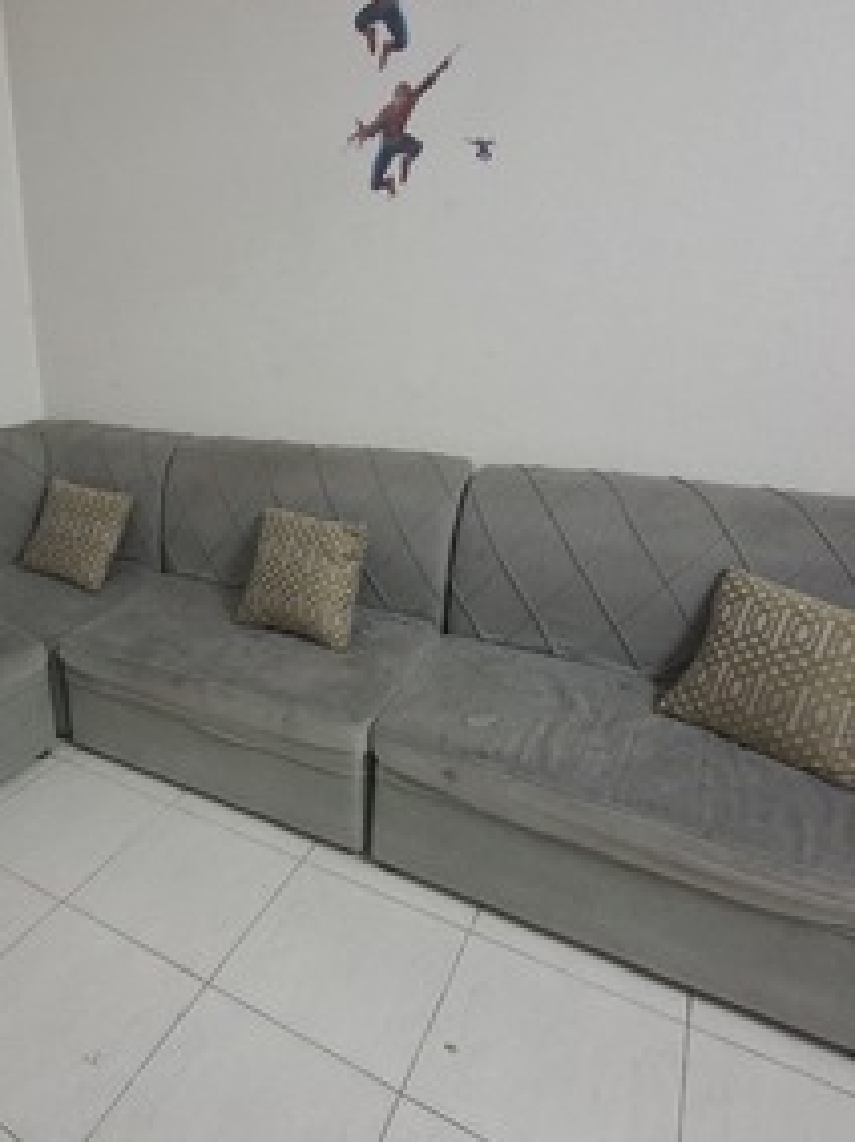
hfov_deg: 60.6
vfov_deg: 79.0
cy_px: 575
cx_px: 236
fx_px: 692
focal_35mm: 21
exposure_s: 1/24
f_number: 2.2
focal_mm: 1.74
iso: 400
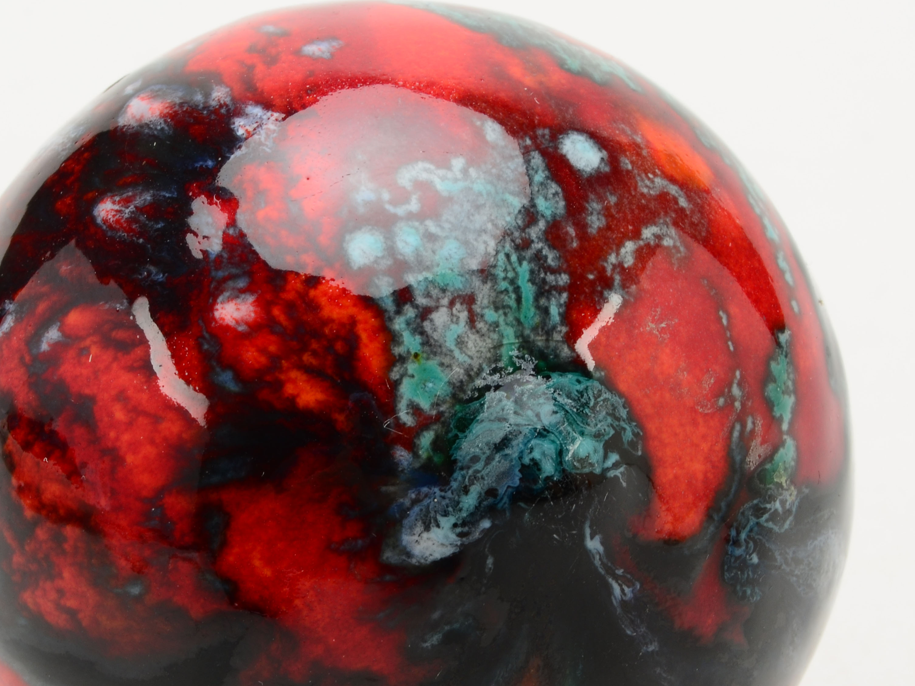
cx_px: 404
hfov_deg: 15.2
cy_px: 467
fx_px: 3430
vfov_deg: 11.4
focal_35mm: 130
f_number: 22
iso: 100
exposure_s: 1/160
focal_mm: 55
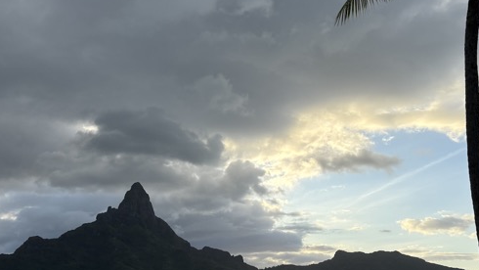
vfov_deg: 31.6
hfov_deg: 54.0
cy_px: 190
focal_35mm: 37
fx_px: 470
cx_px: 240
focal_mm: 5.96
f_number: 1.6
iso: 50
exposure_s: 1/2151
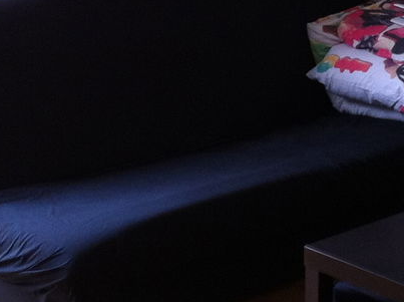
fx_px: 1620
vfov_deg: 10.5
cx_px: 292
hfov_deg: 14.2
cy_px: -29
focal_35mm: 139
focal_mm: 3.85
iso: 100
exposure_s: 1/15
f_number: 2.8
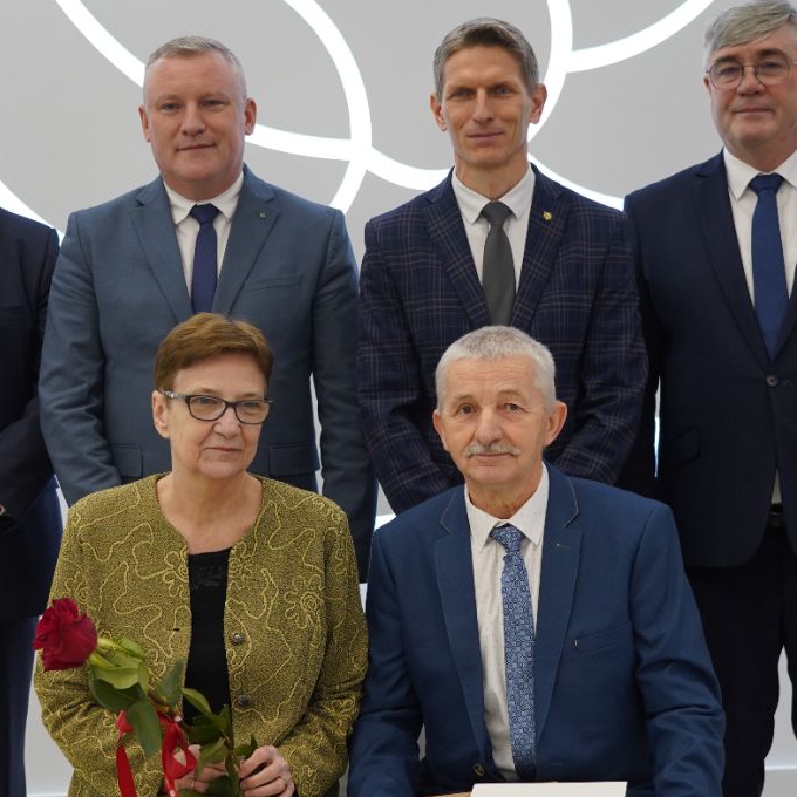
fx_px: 2032
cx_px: 431
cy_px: 500
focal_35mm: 78
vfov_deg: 22.1
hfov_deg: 22.2
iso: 1250
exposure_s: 1/125
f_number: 4
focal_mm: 48
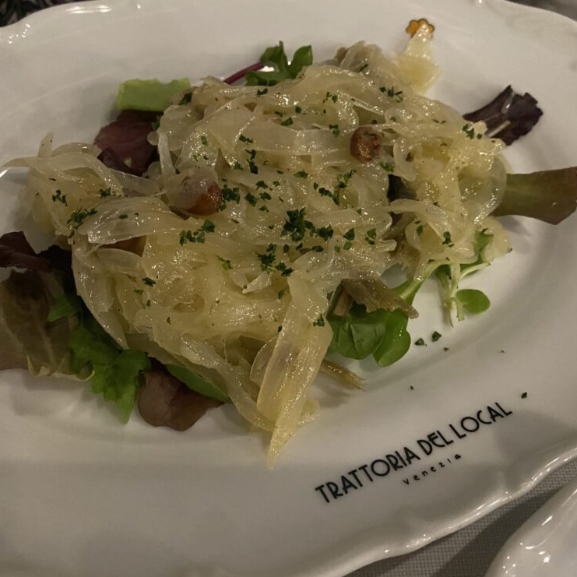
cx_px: 286
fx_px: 585
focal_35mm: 31
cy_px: 287
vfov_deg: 52.5
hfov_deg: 52.5
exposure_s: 1/25
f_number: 1.8
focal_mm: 4.25
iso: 800
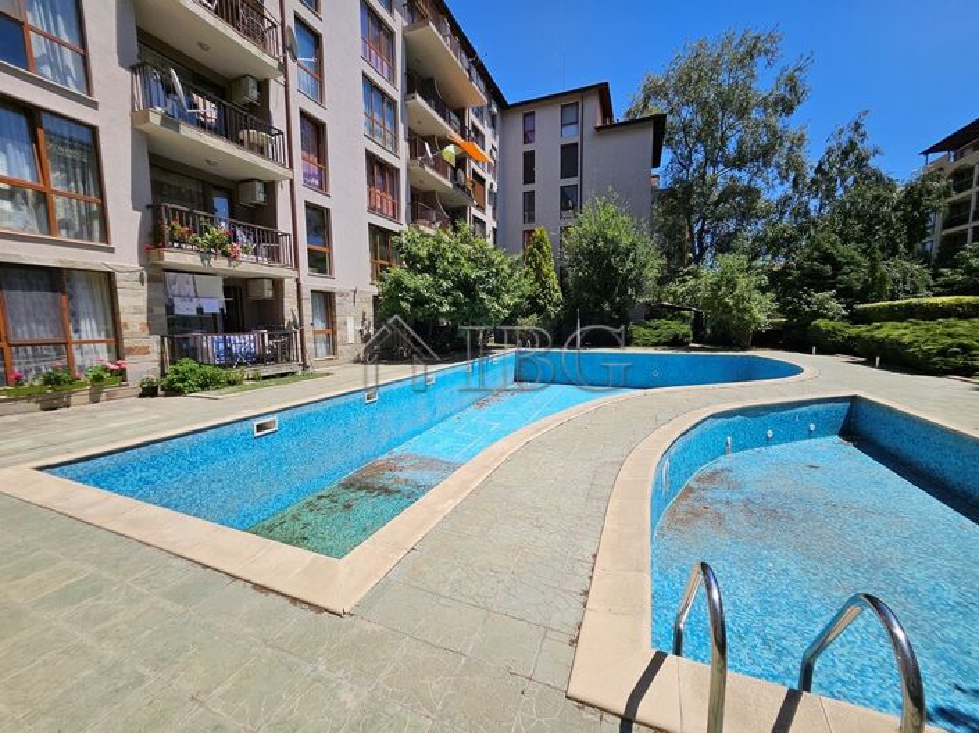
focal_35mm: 13
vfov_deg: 89.9
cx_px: 490
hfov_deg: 106.2
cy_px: 366
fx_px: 367
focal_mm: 1.7
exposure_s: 1/2038
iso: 32
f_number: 2.2
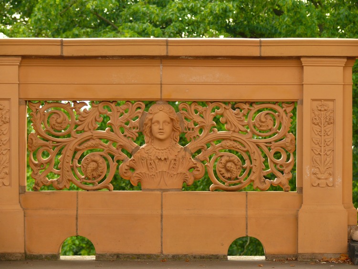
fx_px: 1416
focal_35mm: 137
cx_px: 179
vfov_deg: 10.8
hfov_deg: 14.4
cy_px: 134
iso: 100
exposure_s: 1/60
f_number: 3.6
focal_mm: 29
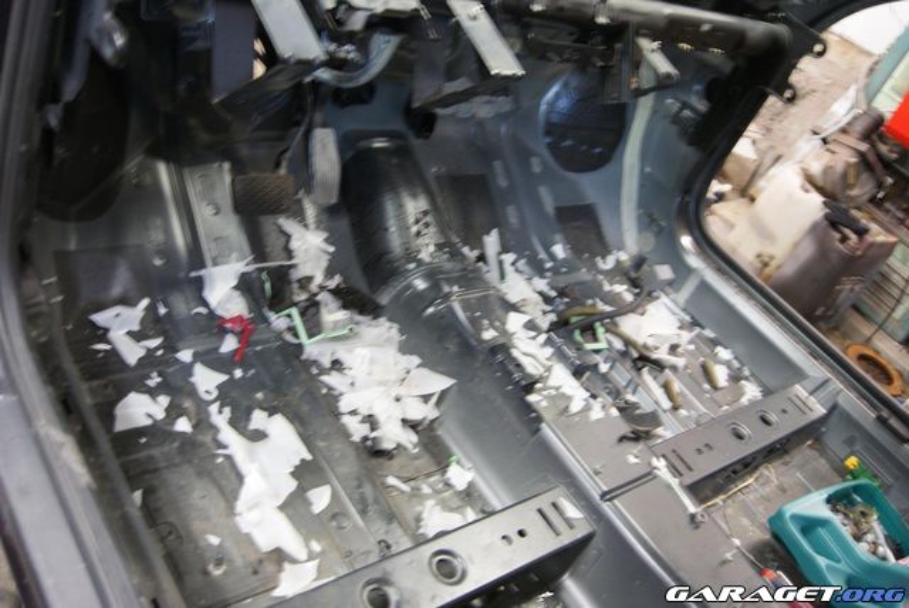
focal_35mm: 33
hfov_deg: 57.2
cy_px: 304
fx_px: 834
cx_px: 454
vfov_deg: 40.0
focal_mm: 22
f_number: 4
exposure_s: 1/4
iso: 400
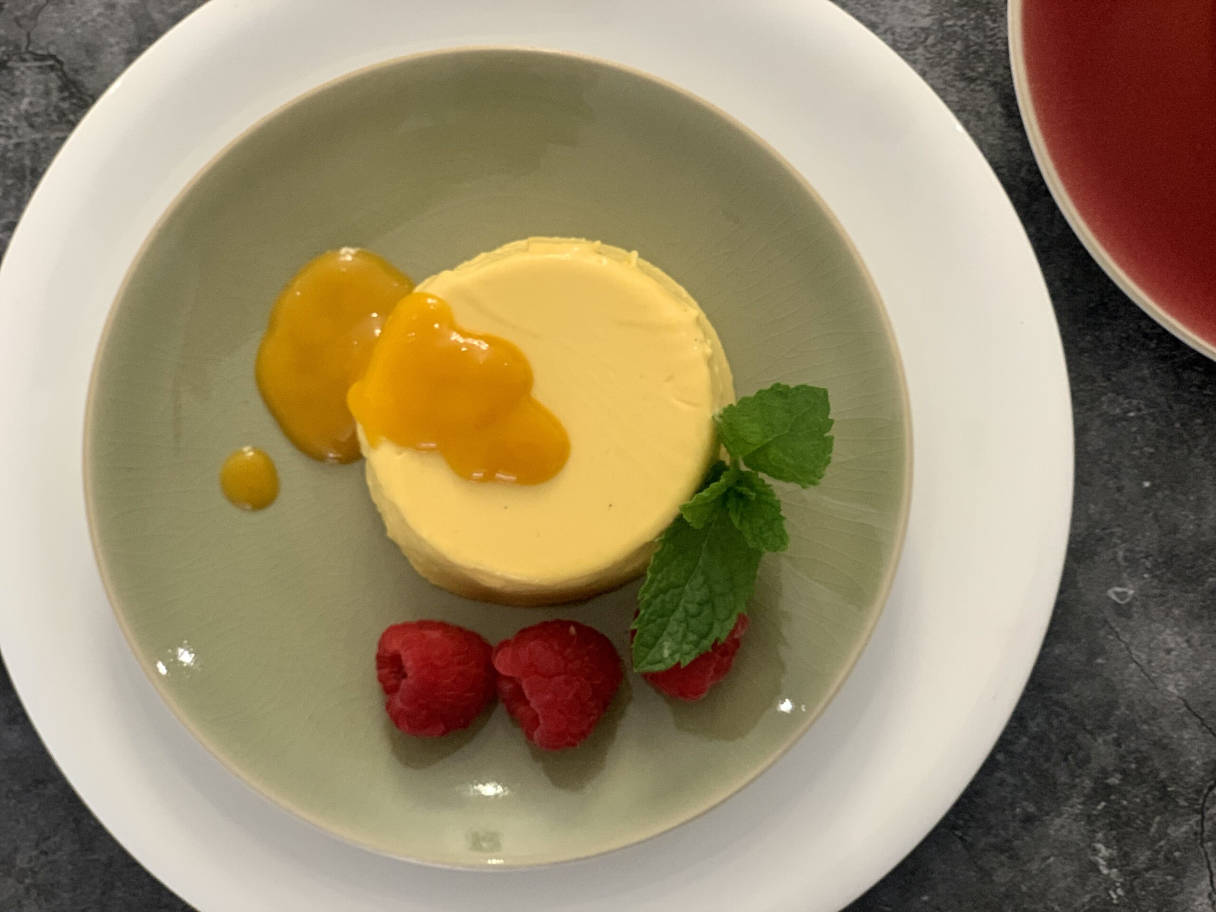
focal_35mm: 52
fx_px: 1827
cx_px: 608
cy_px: 456
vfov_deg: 28.0
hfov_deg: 36.8
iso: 160
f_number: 2.4
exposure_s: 1/50
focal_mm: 6
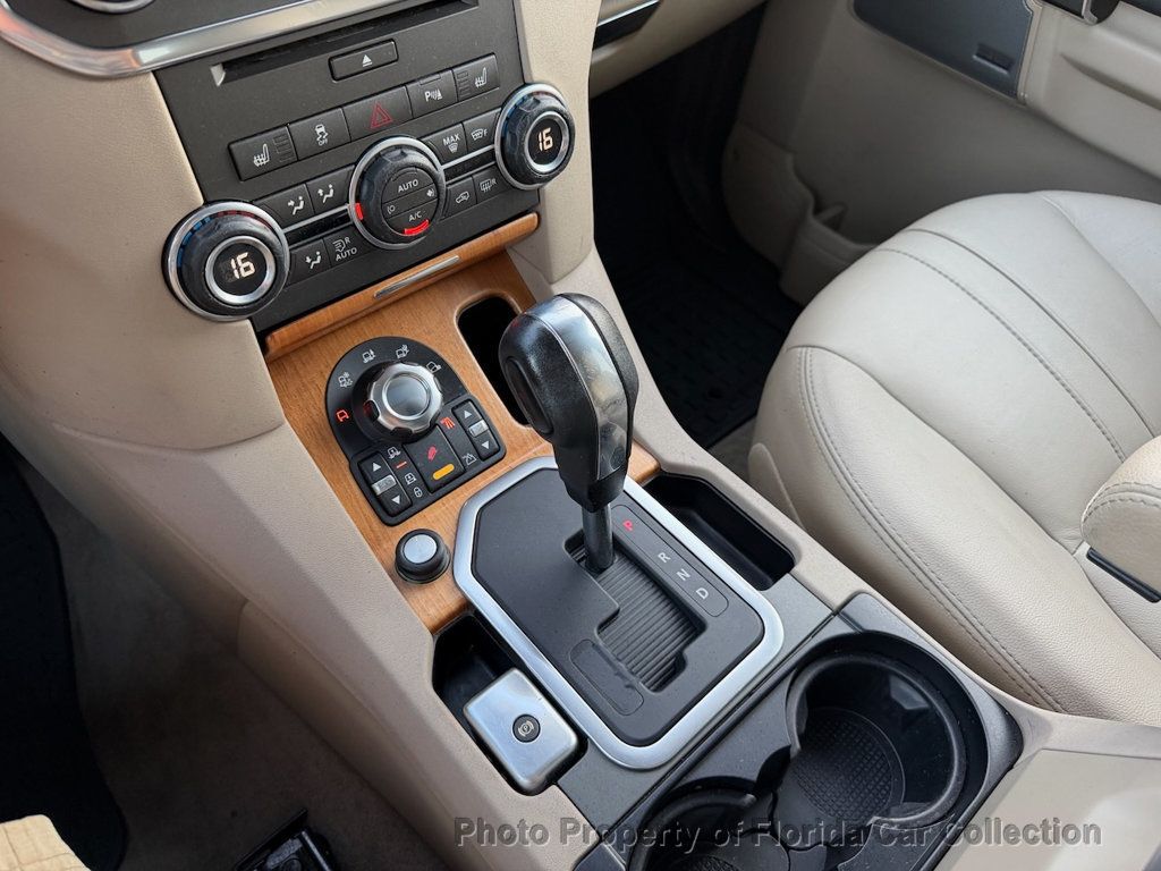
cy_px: 436
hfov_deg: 71.6
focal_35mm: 24
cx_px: 580
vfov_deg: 56.8
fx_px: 805
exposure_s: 1/64
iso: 200
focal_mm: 6.76
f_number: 1.78
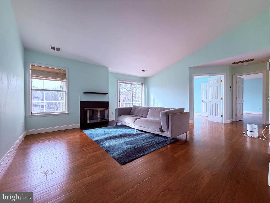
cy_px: 102
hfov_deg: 102.1
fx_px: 109
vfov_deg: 85.7
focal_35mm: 14
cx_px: 135
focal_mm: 2.22
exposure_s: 1/120
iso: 200
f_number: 2.2
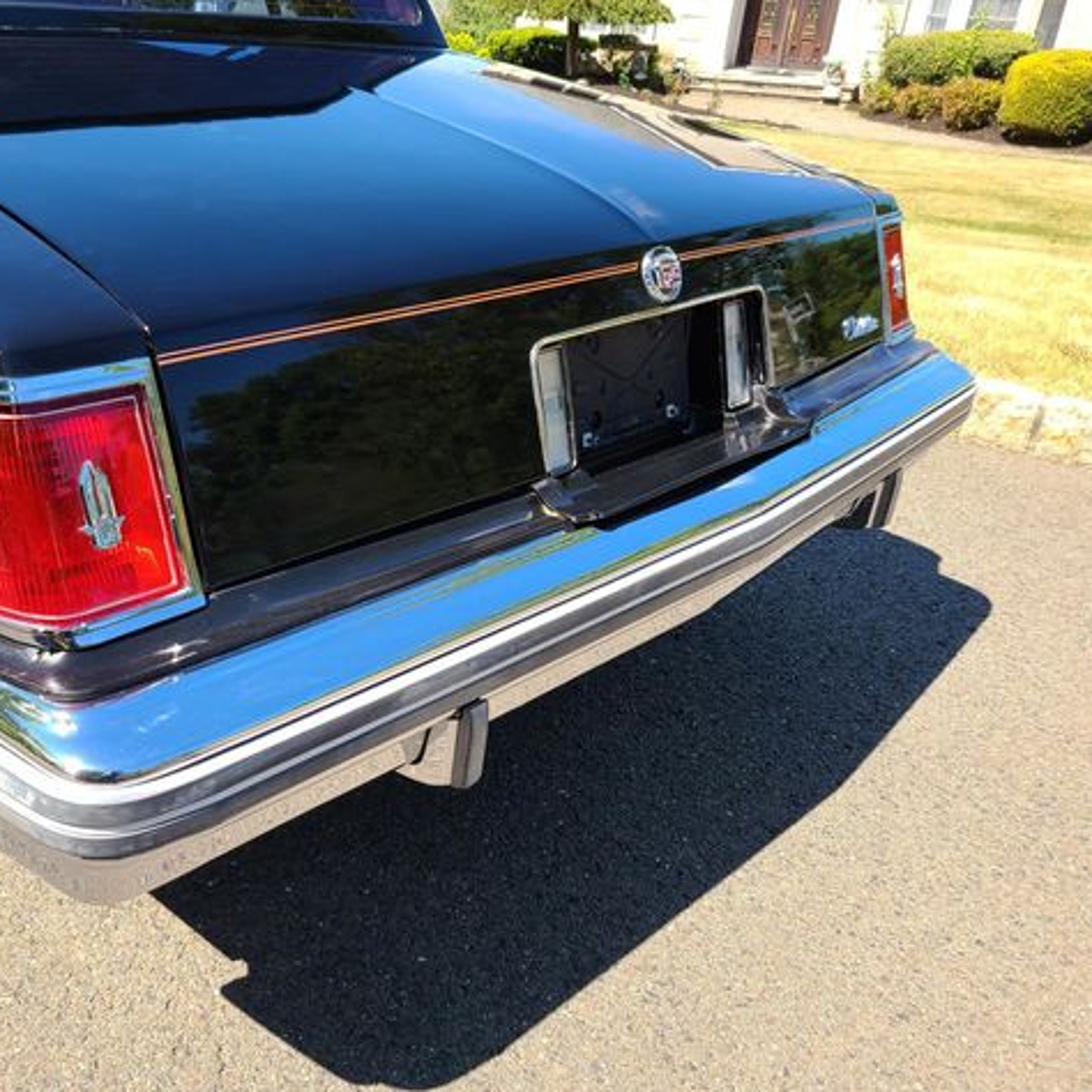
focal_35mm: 31
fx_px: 1106
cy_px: 546
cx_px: 378
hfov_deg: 51.7
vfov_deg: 52.5
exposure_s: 1/714
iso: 40
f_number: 1.8
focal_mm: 5.4
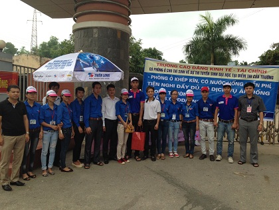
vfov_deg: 42.9
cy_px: 105
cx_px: 140
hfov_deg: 55.4
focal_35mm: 33
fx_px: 266
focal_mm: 4.13
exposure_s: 1/417
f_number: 2.4
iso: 50
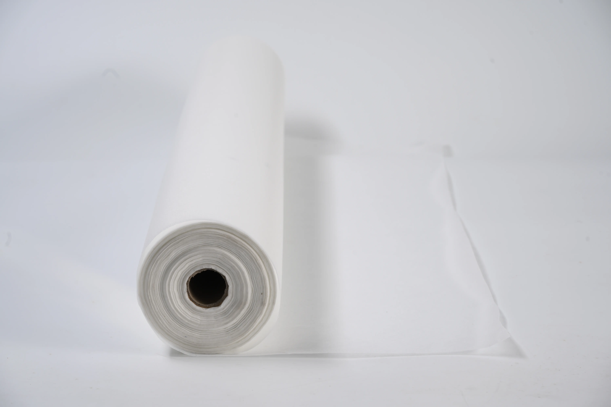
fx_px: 1782
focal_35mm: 105
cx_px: 306
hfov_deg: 19.5
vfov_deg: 13.0
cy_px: 204
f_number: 10
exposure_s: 1/125
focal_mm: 105
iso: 200
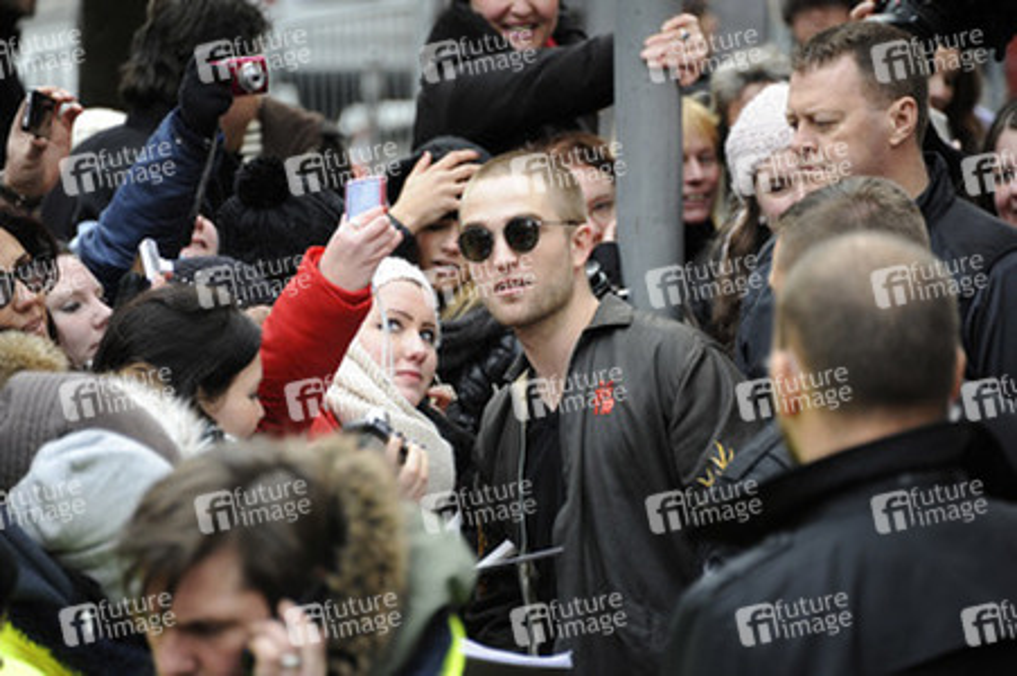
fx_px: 7057
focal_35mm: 250
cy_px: 338
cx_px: 508
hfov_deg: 8.2
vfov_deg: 5.5
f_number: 5.6
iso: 1600
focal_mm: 250
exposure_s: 1/400
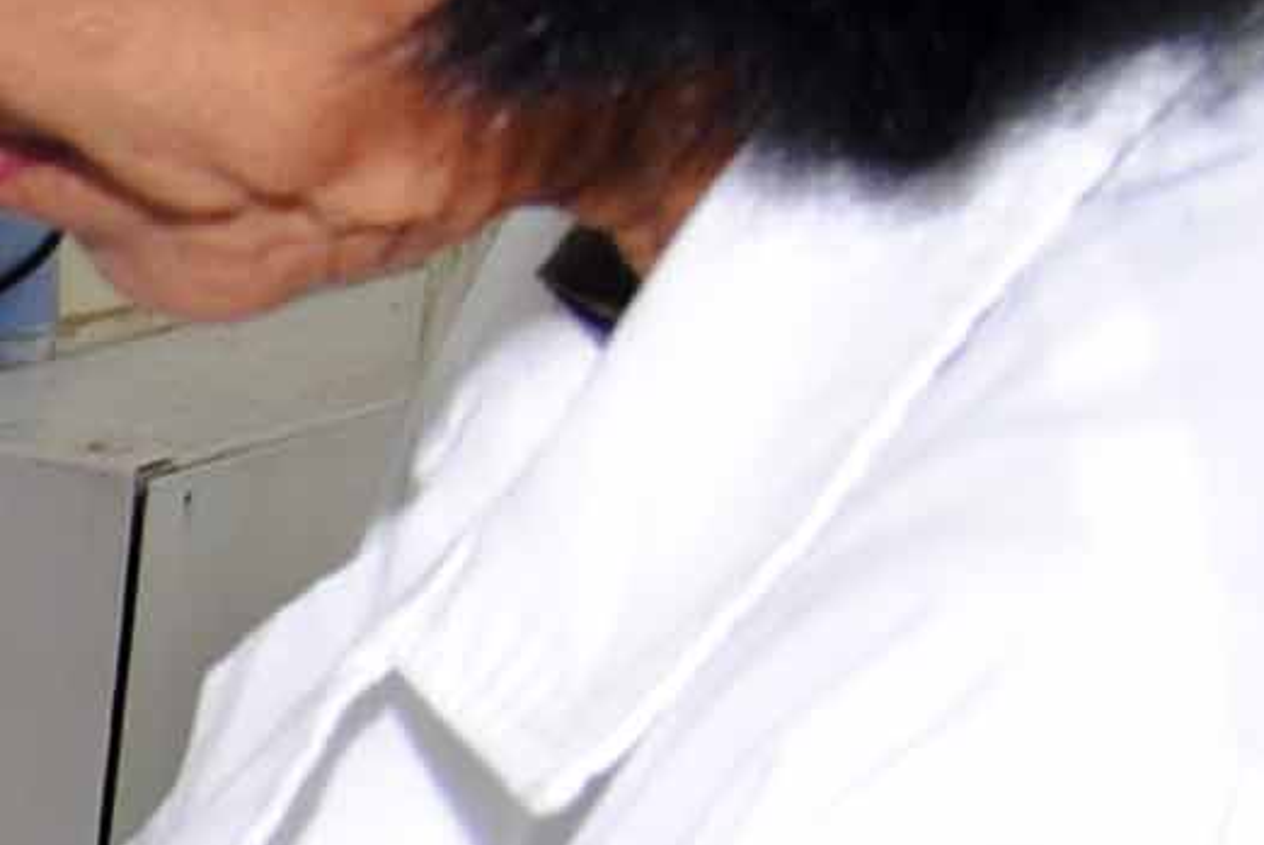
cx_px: -1901
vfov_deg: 5.1
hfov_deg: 7.2
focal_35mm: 267
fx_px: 9382
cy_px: 1678
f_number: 5.6
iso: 200
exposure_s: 1/30
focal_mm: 24
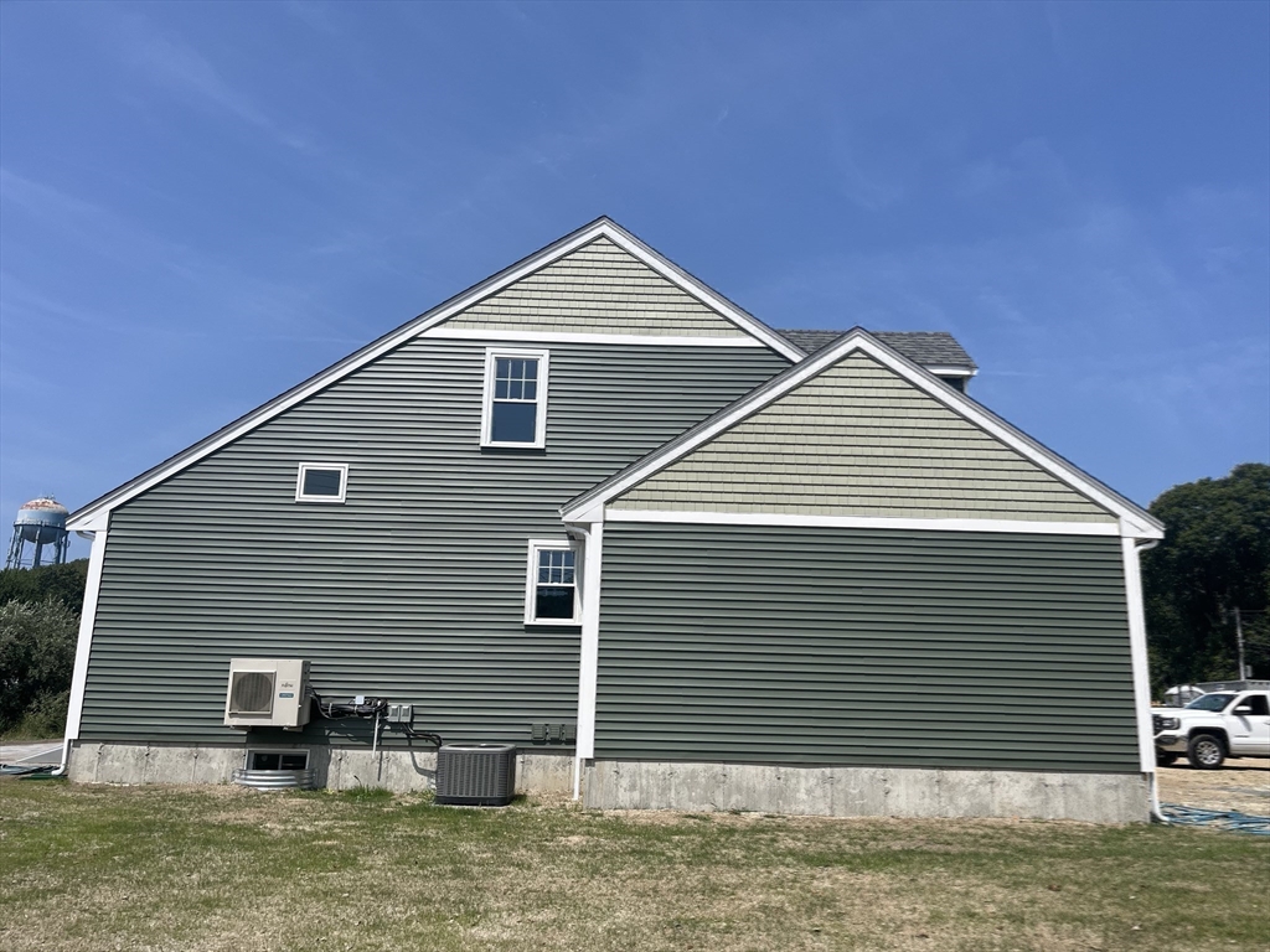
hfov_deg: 67.3
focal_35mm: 26
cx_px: 635
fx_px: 954
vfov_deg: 53.1
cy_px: 476
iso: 50
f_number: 1.6
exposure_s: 1/4854
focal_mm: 5.1
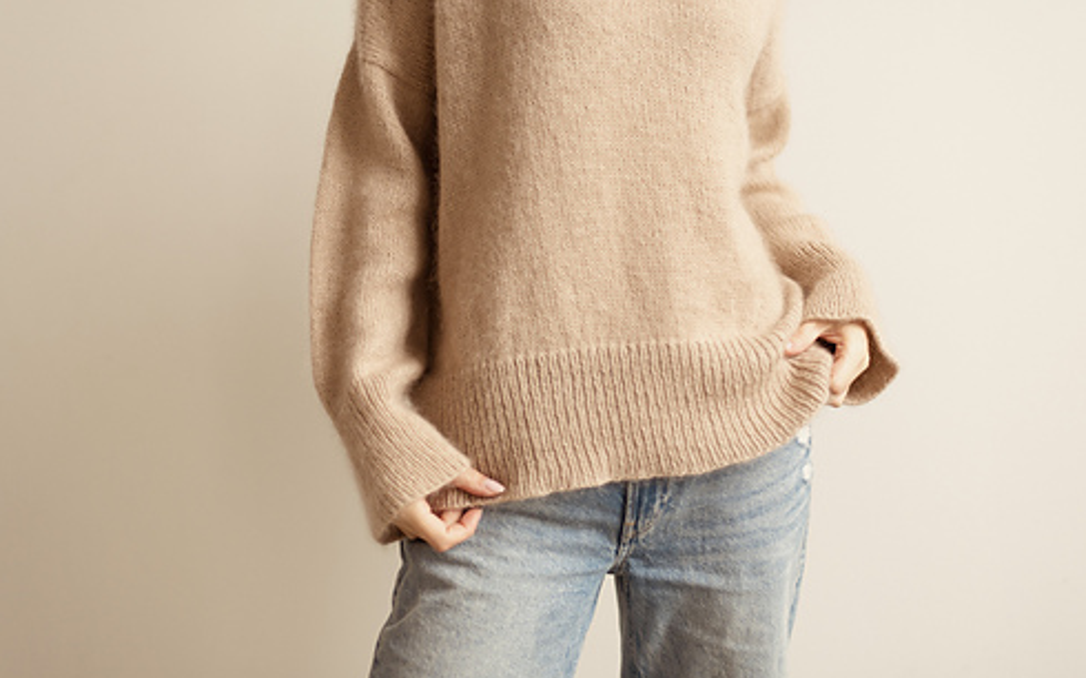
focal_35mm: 52
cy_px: 332
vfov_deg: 24.9
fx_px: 1539
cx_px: 550
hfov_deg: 38.9
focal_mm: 50
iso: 250
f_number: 1.4
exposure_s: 1/160
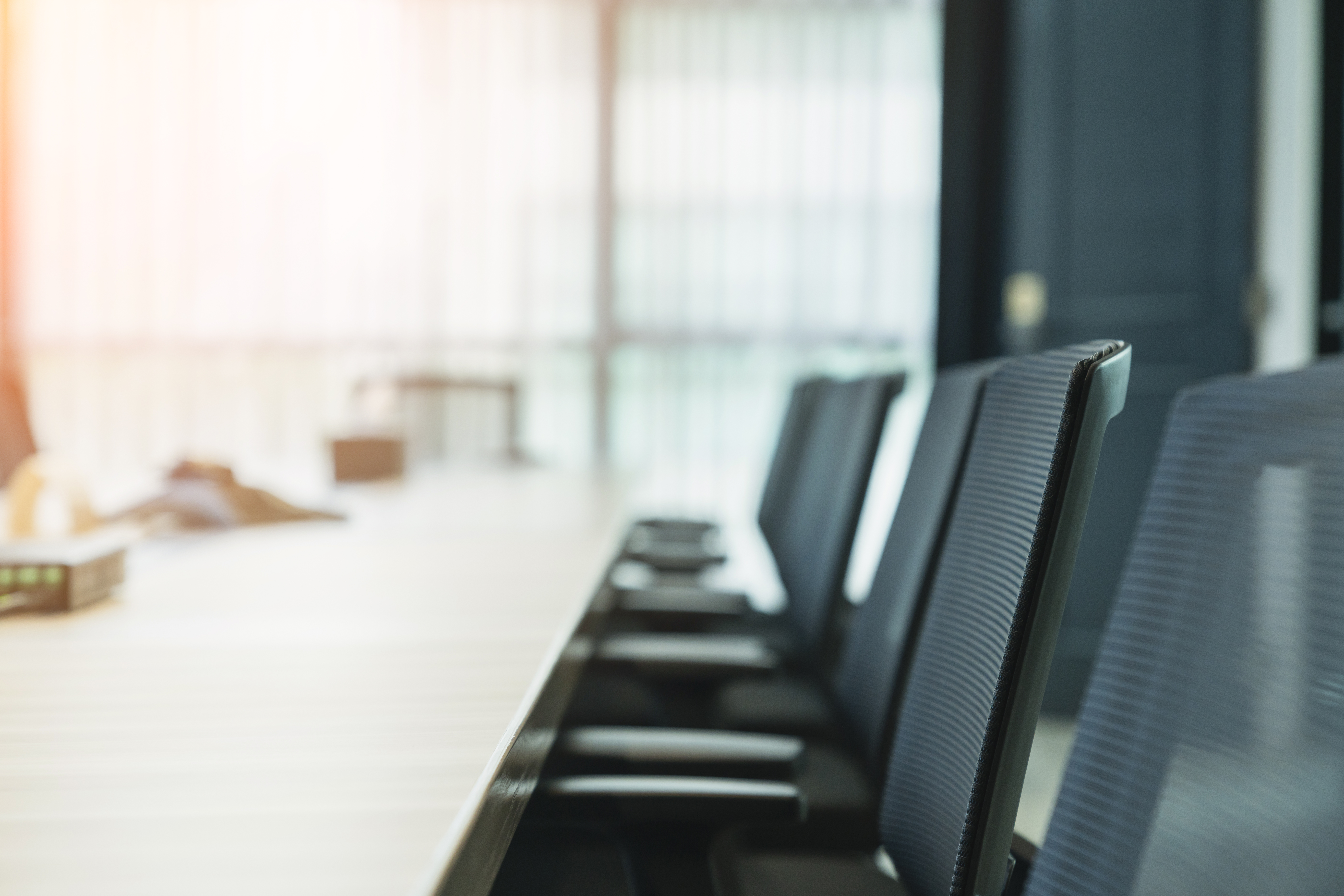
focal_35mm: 70
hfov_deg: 28.8
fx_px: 2614
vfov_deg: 19.5
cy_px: 448
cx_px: 672
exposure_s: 1/200
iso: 500
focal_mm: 70
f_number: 3.2
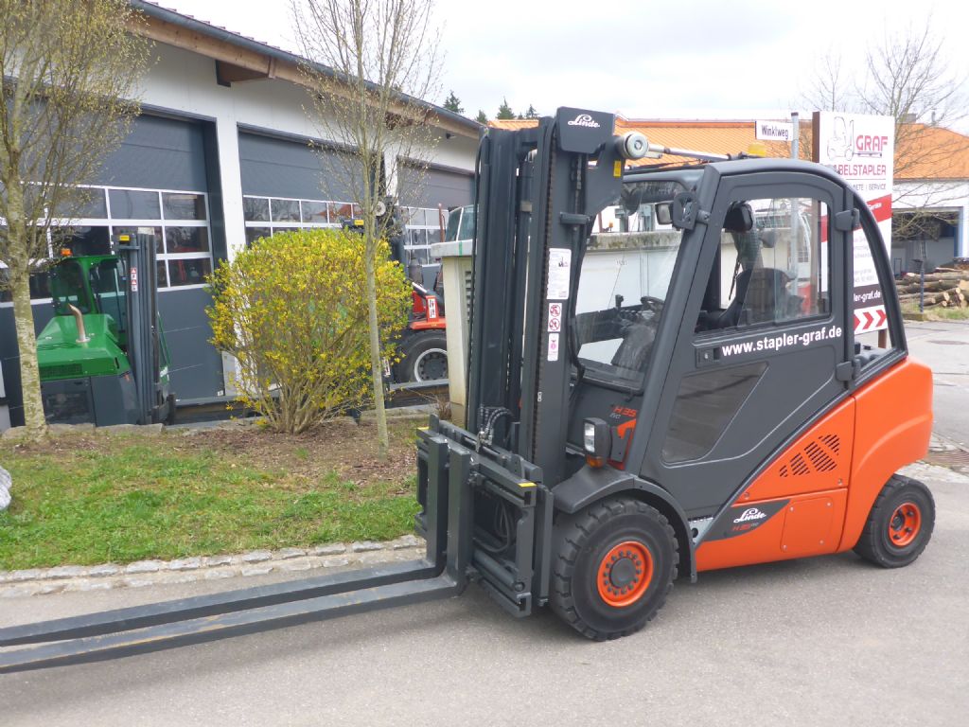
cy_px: 364
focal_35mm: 28
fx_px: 784
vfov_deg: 49.7
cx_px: 484
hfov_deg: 63.4
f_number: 3.3
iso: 100
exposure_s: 1/100
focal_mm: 4.9
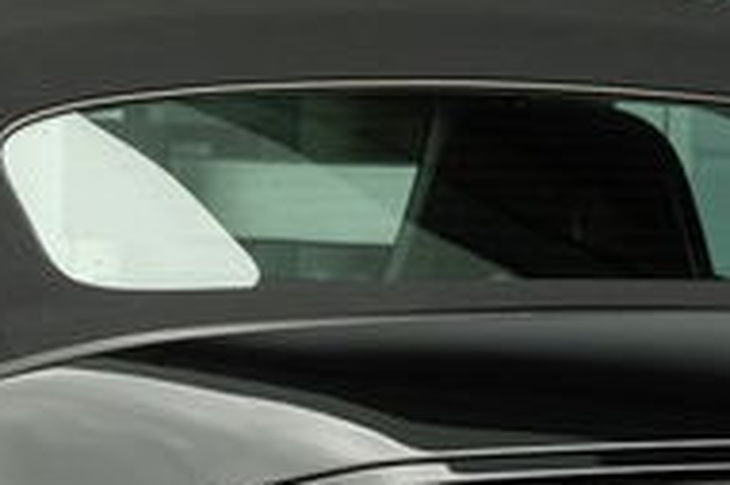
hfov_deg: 4.6
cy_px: 554
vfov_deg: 3.1
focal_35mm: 444
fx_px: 8995
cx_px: 225
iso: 200
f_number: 5.6
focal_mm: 55
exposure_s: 1/200
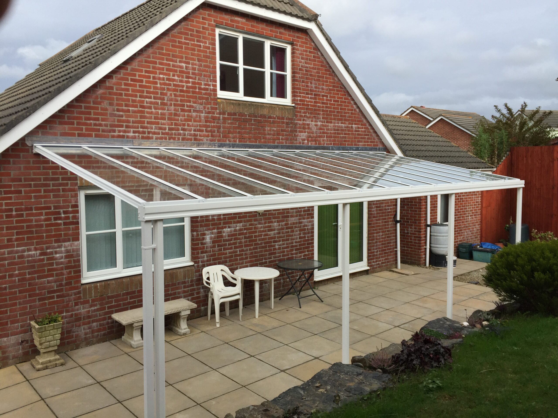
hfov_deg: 61.7
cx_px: 279
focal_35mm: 29
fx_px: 467
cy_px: 209
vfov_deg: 48.2
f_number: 2.2
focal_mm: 4.15
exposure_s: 1/1099
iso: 32
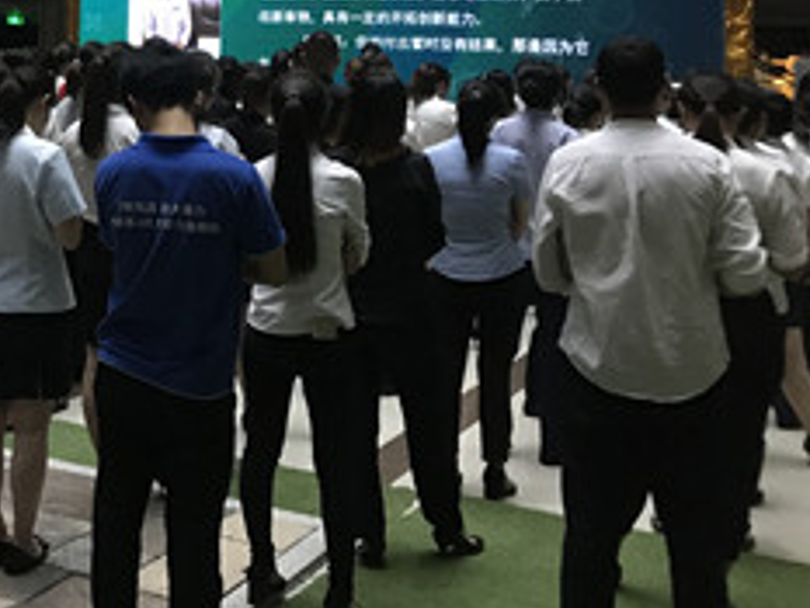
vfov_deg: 23.3
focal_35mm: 60
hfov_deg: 29.8
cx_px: -14
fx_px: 1405
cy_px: -16
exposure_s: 1/14
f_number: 1.8
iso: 100
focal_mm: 3.99
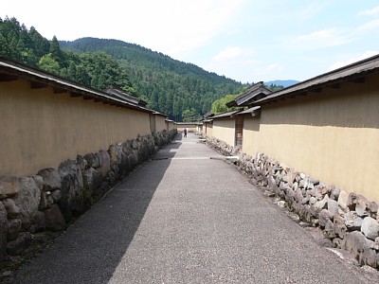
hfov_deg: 52.6
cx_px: 190
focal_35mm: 35
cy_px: 142
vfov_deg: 40.7
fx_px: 383
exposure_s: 1/200
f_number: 5.6
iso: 80
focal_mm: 7.4
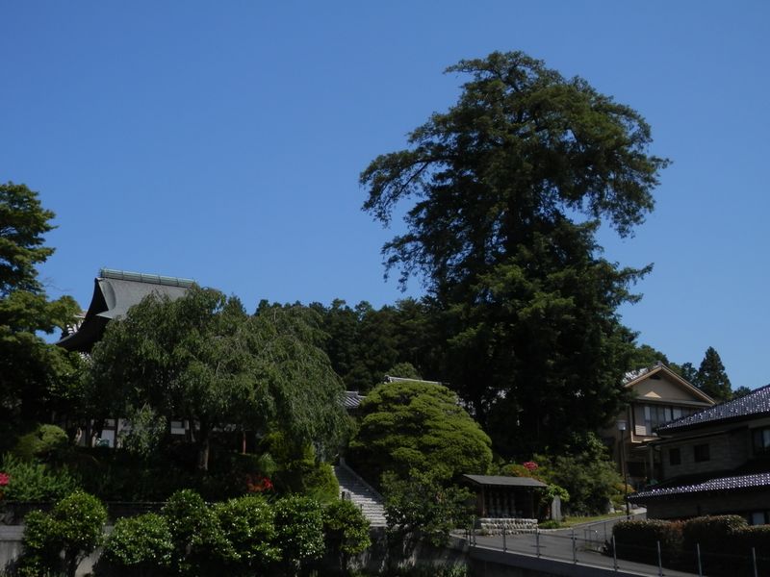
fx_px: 1090
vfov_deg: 29.7
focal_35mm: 49
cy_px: 288
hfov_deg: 38.9
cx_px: 385
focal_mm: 8.9
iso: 80
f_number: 11.2
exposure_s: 1/125
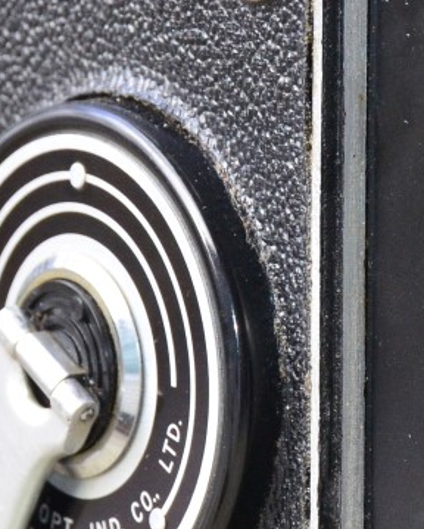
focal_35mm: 306
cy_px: 277
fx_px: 4792
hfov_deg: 5.1
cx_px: 381
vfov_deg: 6.3
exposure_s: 1/250
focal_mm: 48
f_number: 6.3
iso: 1000
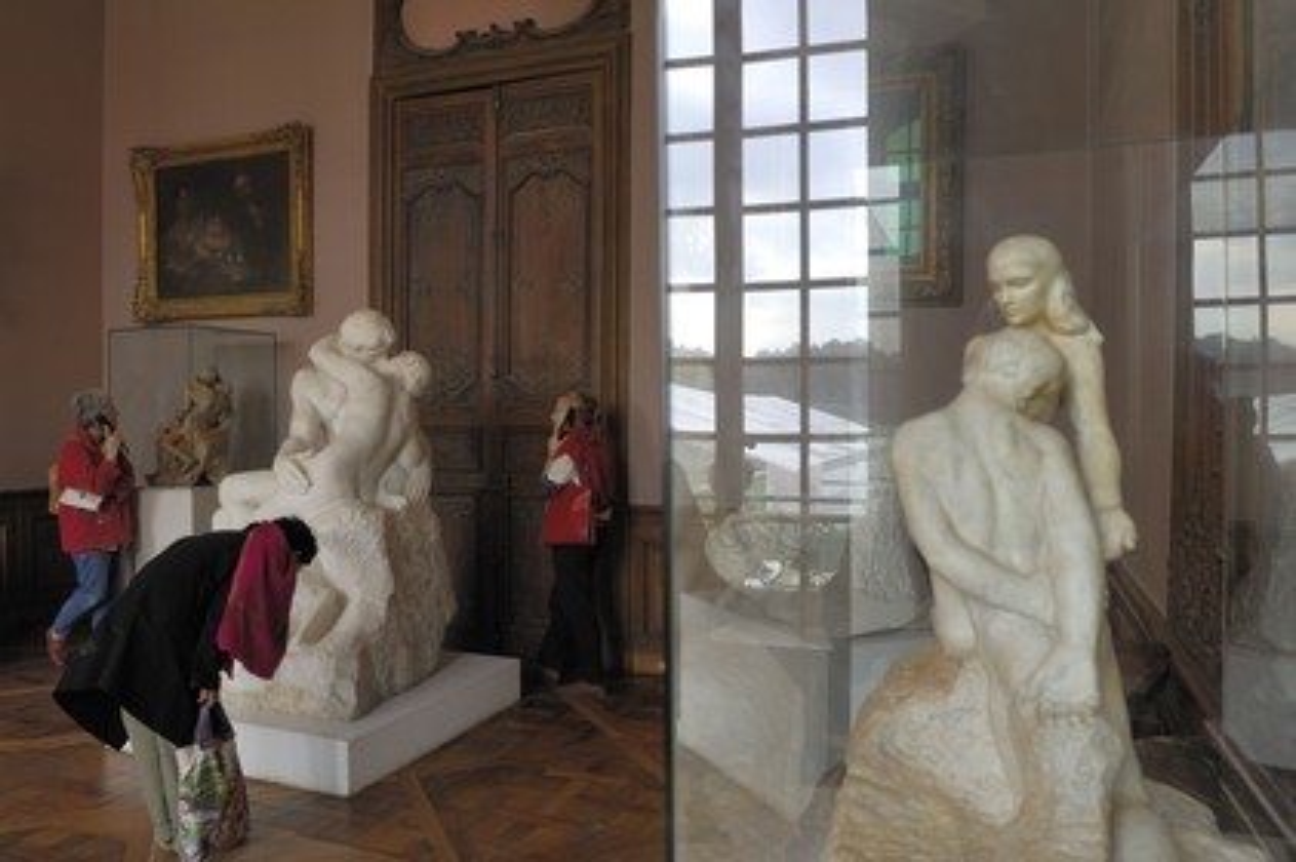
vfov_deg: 50.3
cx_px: 648
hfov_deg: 70.5
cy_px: 431
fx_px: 917
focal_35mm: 26
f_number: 4.5
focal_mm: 17
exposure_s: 1/45
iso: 200
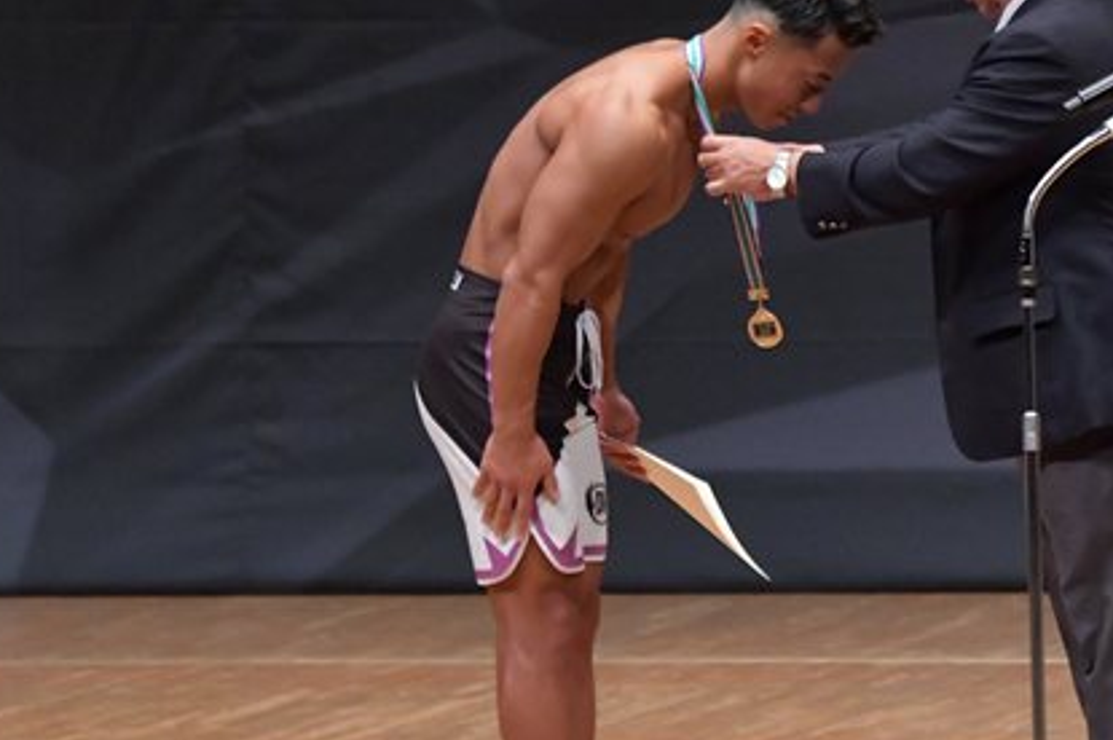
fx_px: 15569
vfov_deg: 2.7
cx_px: 784
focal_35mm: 504
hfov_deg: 4.1
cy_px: 257
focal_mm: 180
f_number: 5.6
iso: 6400
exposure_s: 1/400
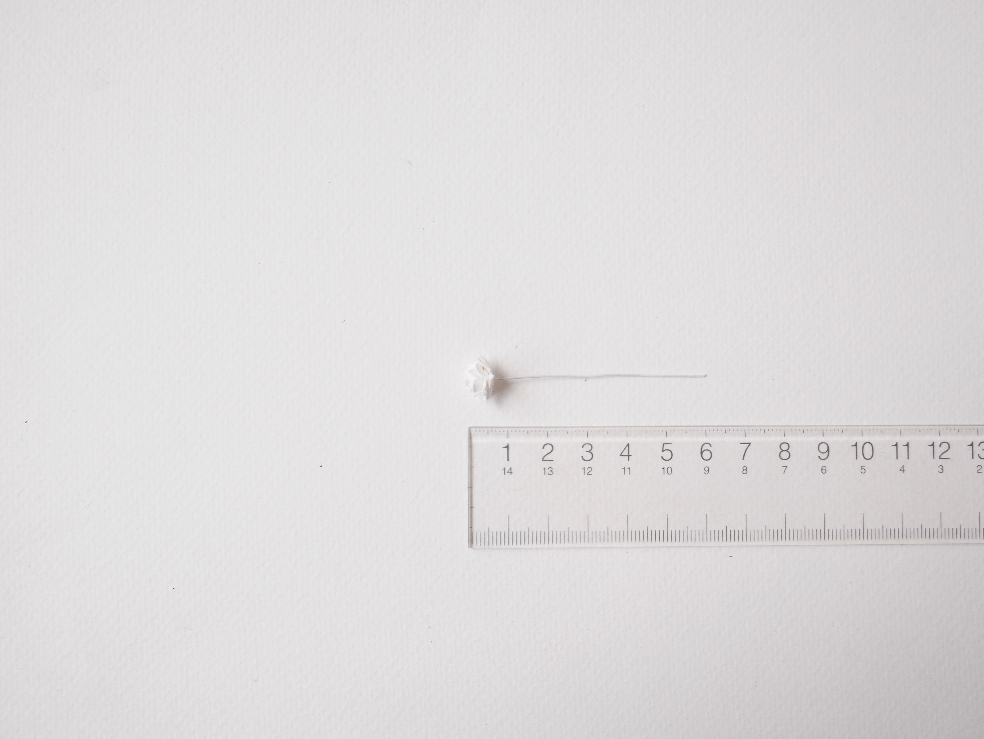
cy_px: 370
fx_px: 1138
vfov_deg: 36.0
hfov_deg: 46.8
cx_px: 492
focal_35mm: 40
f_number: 5
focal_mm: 20
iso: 800
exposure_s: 1/250
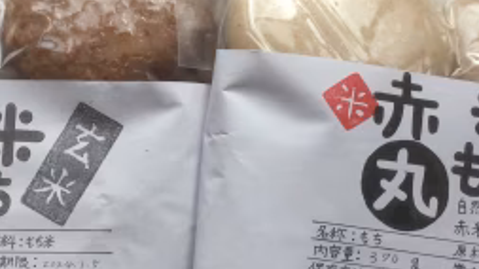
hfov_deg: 26.5
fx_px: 1016
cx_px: 204
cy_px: 104
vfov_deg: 15.1
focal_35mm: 80
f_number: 2.4
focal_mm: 3.3
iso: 25
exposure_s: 1/405
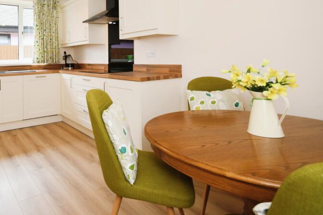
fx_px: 206
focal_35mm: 23
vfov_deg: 52.9
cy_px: 57
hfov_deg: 71.4
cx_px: 84
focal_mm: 10
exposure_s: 1/60
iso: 400
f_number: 8
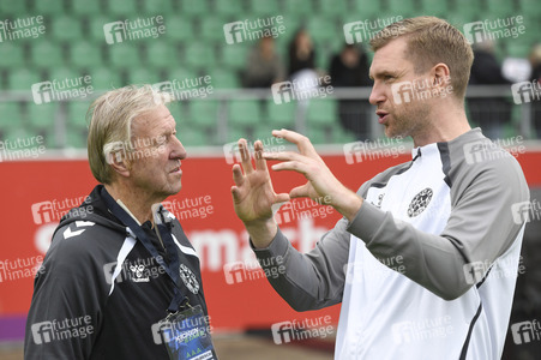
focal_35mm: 145
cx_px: 270
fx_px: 2177
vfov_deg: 9.4
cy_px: 180
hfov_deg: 14.2
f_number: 4.5
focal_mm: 145
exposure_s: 1/2500
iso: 1000
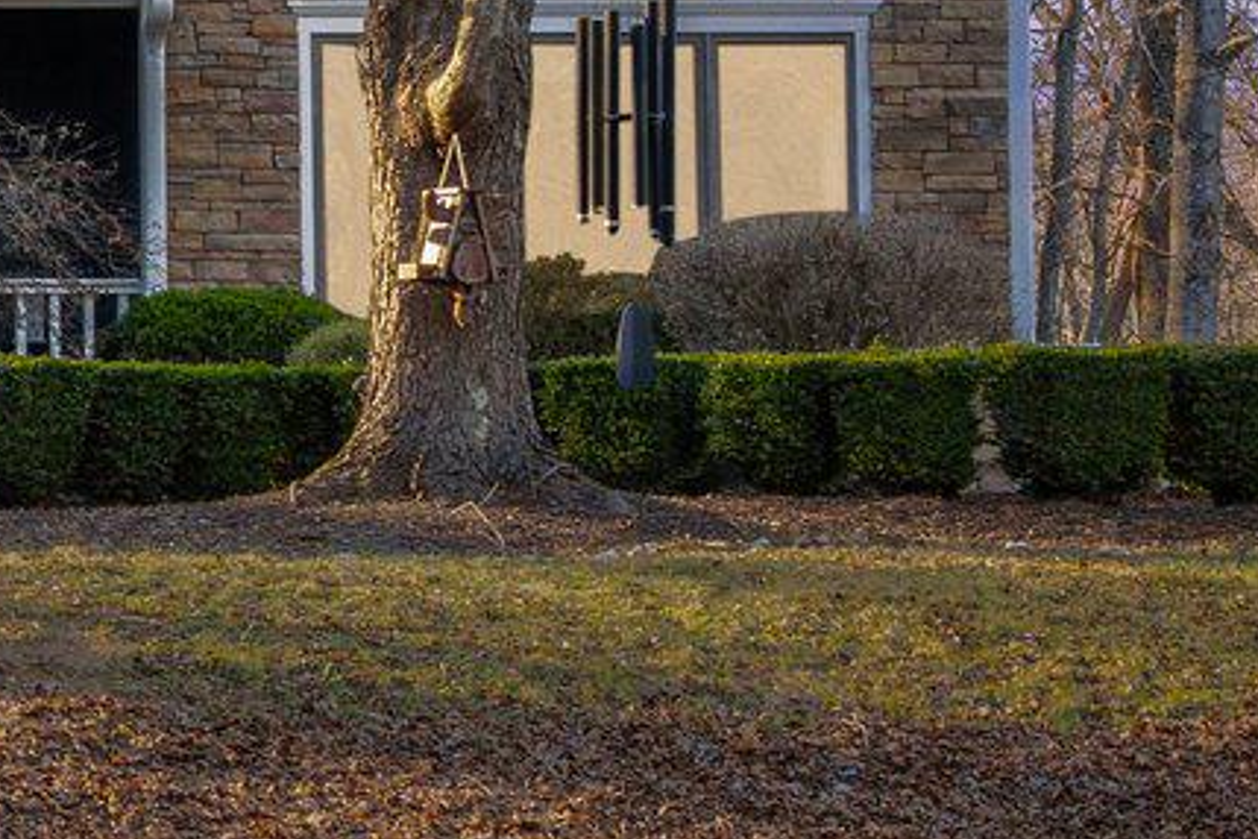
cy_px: -1
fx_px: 6499
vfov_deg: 7.4
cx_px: -1639
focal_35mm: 186
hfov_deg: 9.9
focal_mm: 39
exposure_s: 1/60
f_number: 10
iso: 500
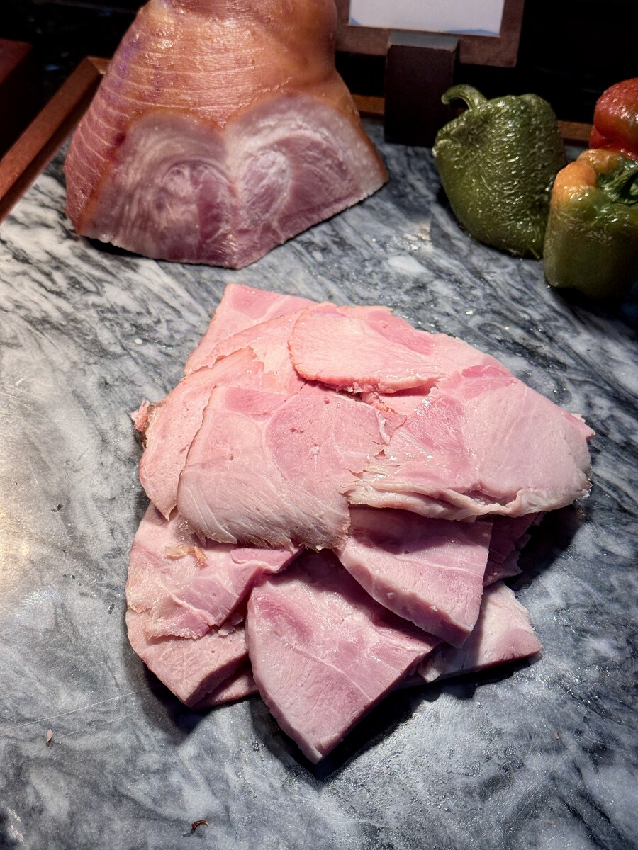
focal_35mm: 48
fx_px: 1180
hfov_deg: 30.3
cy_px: 425
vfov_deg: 39.7
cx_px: 319
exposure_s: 1/320
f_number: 1.78
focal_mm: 6.76
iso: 64
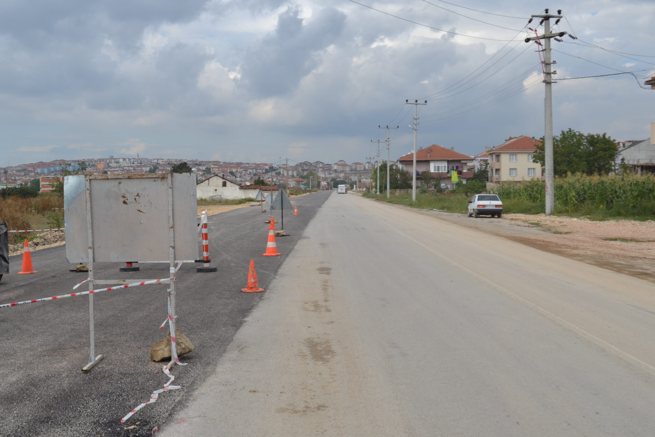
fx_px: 775
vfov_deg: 31.5
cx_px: 298
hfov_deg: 45.7
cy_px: 217
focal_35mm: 43
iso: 100
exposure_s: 1/250
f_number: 8
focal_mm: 23
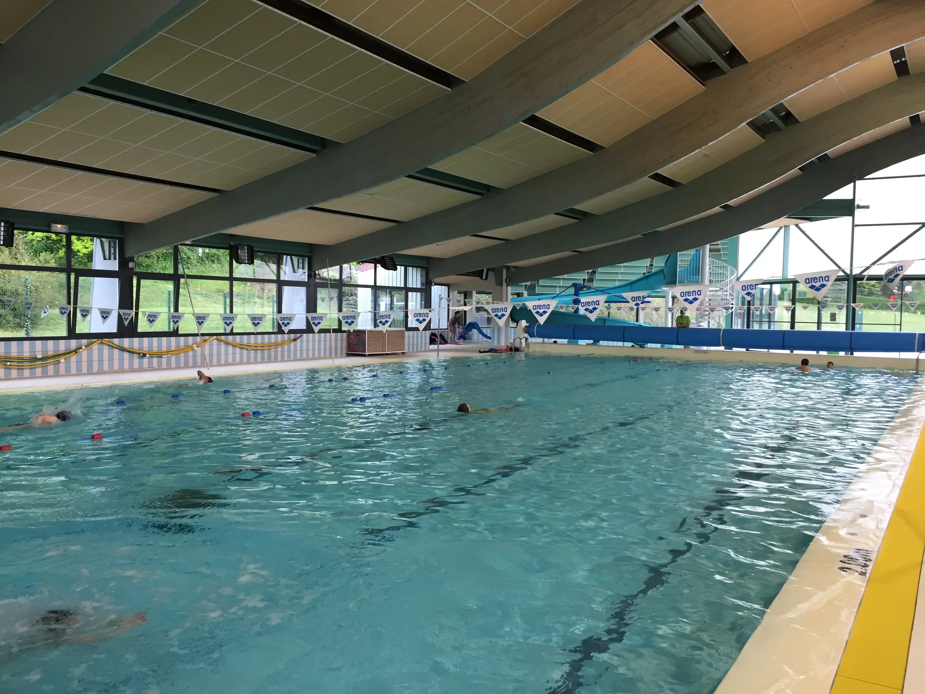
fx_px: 775
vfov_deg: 48.2
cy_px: 347
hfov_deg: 61.7
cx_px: 462
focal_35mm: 29
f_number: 2.2
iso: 40
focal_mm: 4.15
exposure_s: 1/33
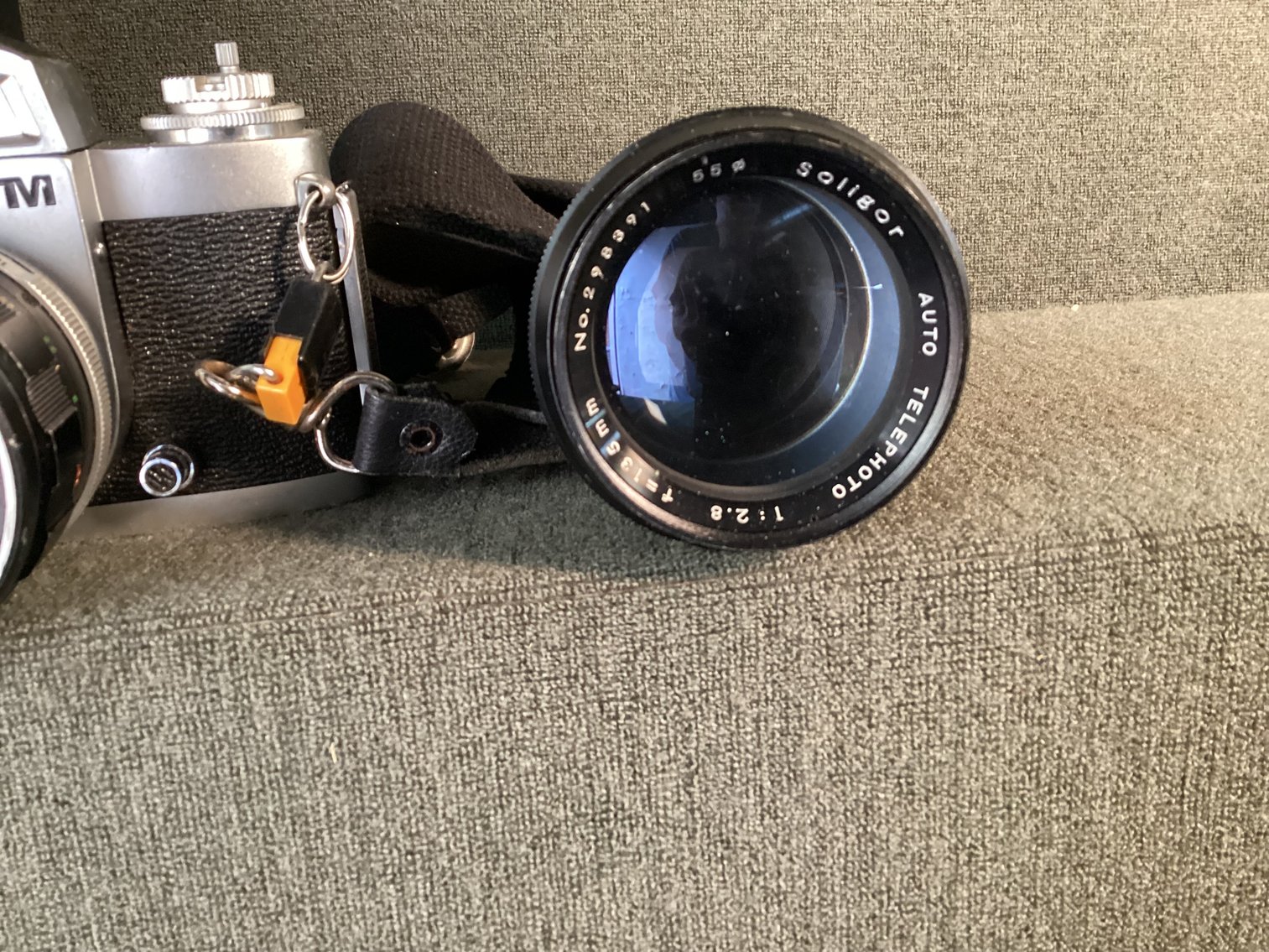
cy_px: 476
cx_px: 634
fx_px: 1137
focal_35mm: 31
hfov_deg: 58.3
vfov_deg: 45.4
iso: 500
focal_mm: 3.3
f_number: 2.4
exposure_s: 1/30
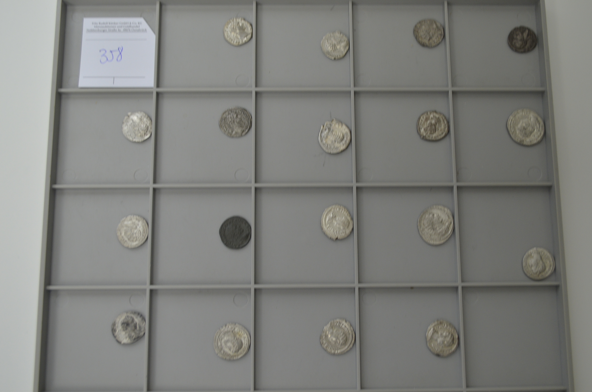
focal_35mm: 45
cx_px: 296
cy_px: 196
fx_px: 738
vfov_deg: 29.7
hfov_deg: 43.7
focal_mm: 30
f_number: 4.8
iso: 400
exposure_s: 1/100
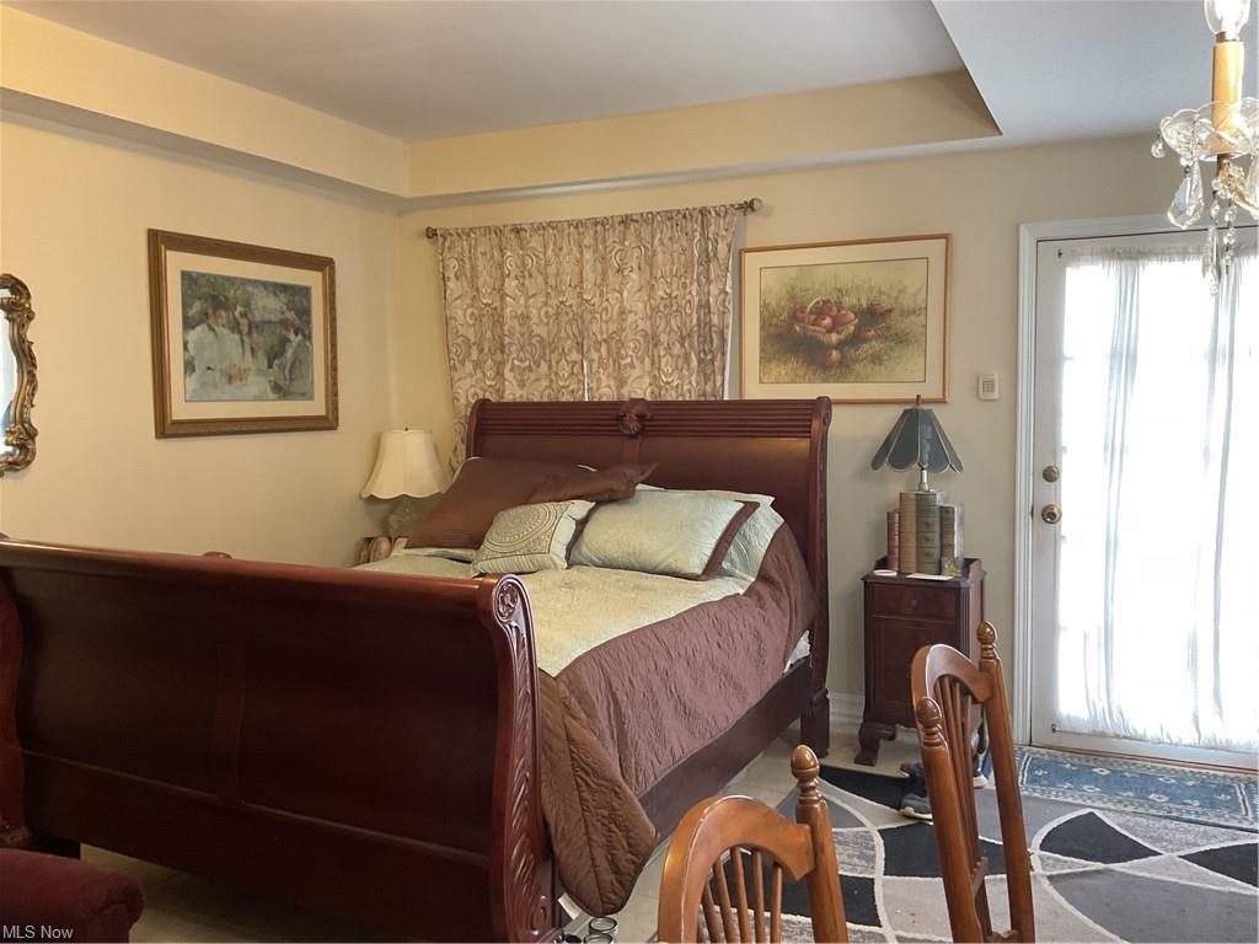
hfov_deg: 61.7
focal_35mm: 29
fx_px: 1055
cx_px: 630
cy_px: 472
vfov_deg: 48.2
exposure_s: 1/50
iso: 160
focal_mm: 3
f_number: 1.8
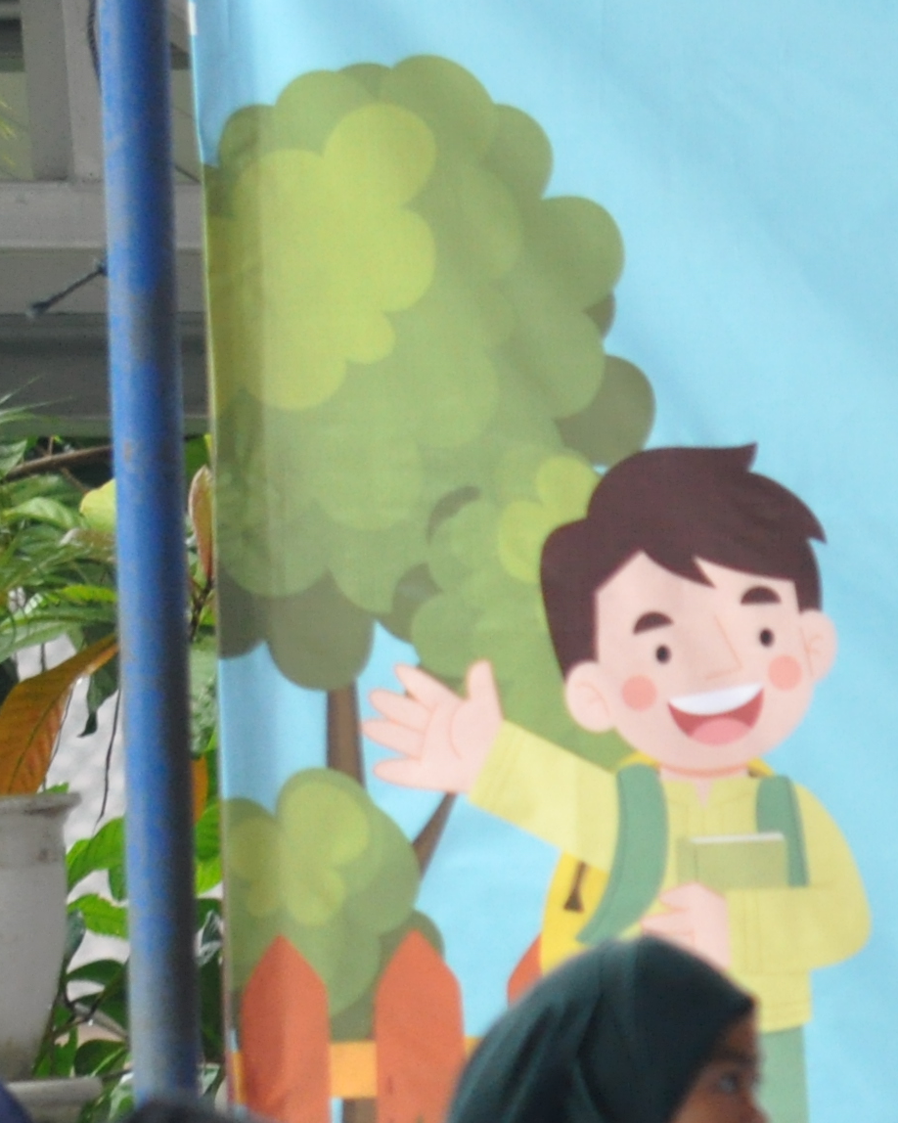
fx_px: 32292
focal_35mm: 972
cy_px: 740
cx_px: 1459
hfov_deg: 1.6
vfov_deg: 2.0
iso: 1000
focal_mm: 185
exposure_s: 1/250
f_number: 5
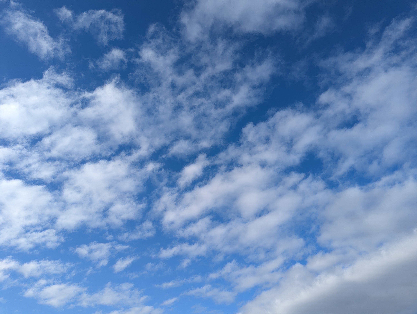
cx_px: 208
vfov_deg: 56.9
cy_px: 157
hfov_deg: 71.5
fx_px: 290
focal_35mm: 24
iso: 39
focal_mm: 6.81
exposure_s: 1/1887
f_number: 1.85
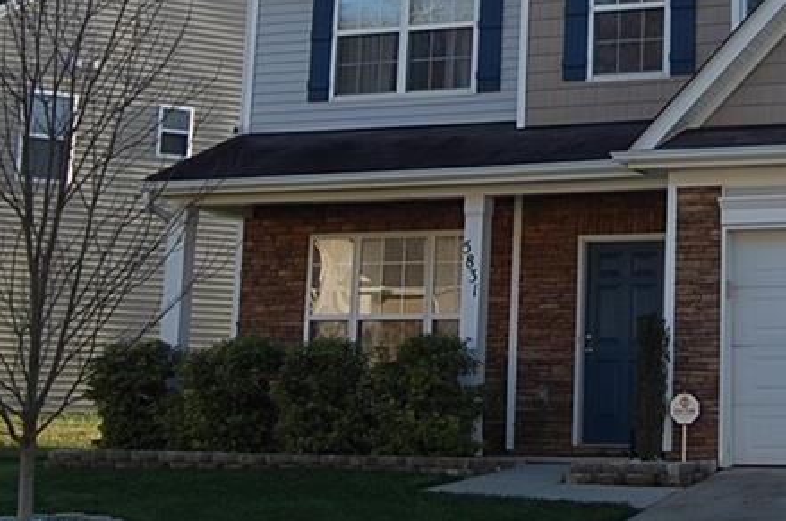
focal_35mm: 91
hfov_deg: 22.0
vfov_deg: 14.6
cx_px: 686
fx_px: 1983
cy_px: -57
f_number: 7.1
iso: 200
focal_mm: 26
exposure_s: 1/200
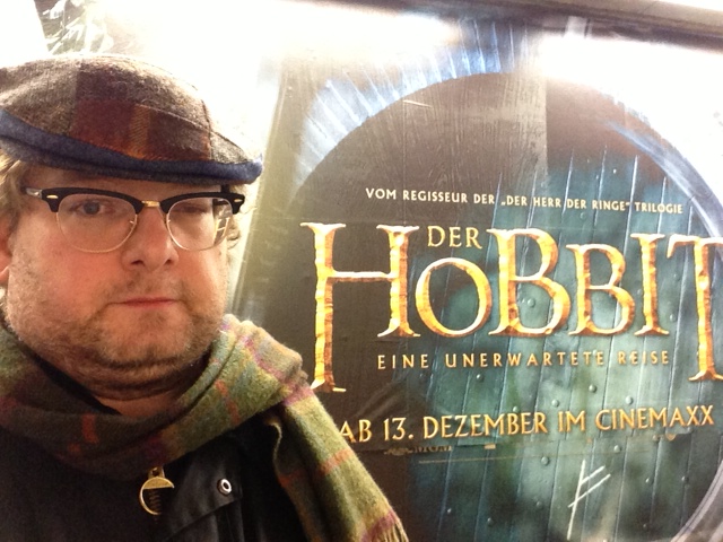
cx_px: 362
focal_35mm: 35
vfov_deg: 40.7
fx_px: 731
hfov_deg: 52.6
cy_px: 271
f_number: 2.4
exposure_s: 1/24
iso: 250
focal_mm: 2.18
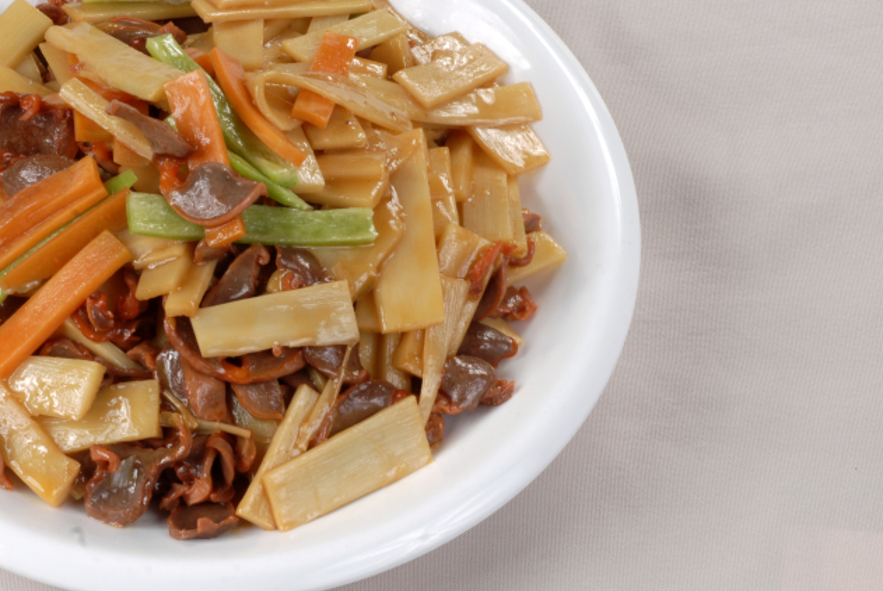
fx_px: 3584
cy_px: 233
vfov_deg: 9.4
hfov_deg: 14.0
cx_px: 203
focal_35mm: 146
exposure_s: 1/100
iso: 100
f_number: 25
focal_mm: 60
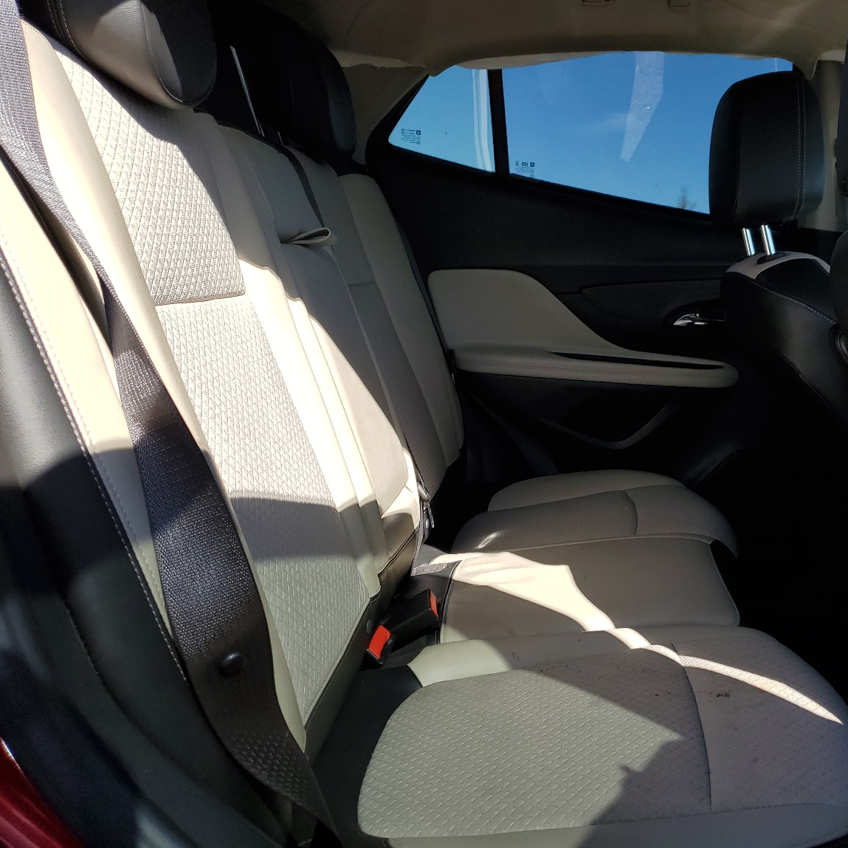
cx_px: 589
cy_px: 411
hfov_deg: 49.9
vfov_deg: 51.1
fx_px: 887
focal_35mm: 32
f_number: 1.5
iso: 50
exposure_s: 1/1250
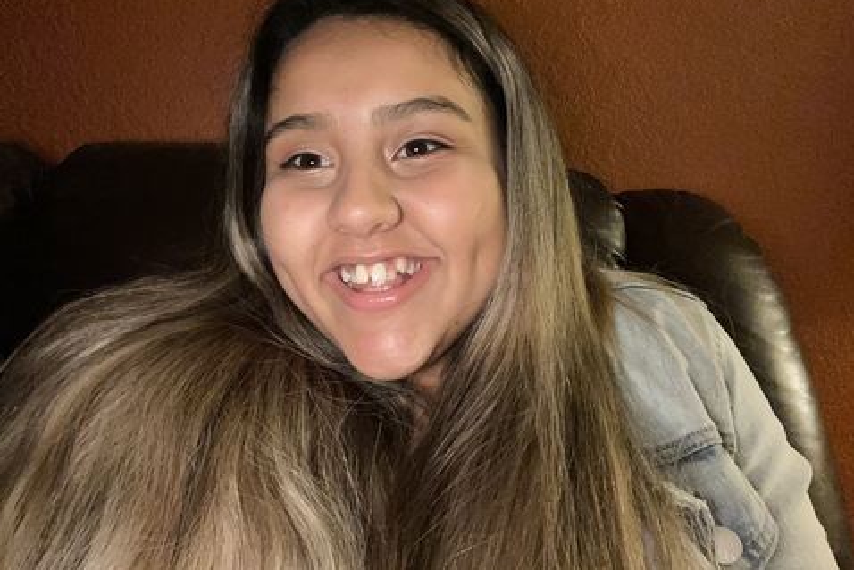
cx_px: 418
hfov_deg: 71.5
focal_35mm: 25
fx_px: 593
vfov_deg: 51.3
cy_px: 265
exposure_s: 1/16
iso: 640
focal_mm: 2.71
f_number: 2.2
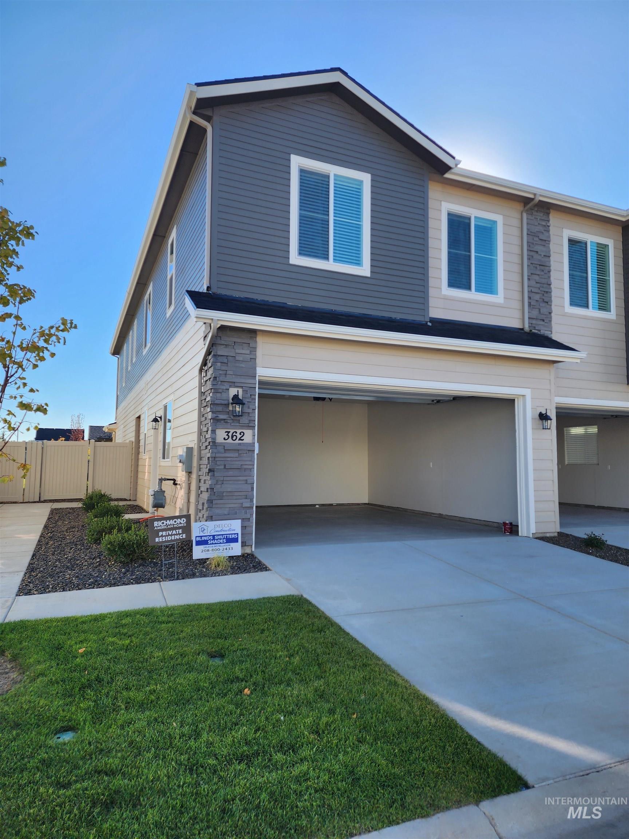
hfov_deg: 58.9
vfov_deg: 73.9
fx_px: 557
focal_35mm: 23
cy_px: 420
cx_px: 314
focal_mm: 6.4
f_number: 1.8
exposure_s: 1/588
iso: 12
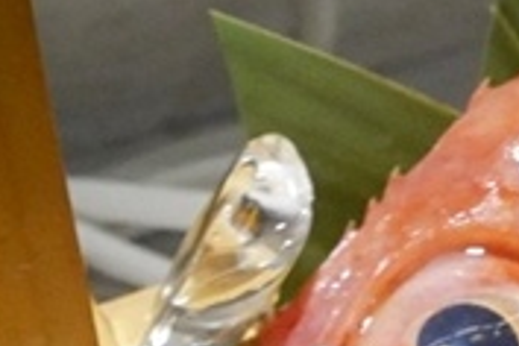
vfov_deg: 4.3
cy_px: 403
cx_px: 1226
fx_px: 4570
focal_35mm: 317
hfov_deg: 6.2
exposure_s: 1/100
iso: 3200
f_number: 5.6
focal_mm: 32
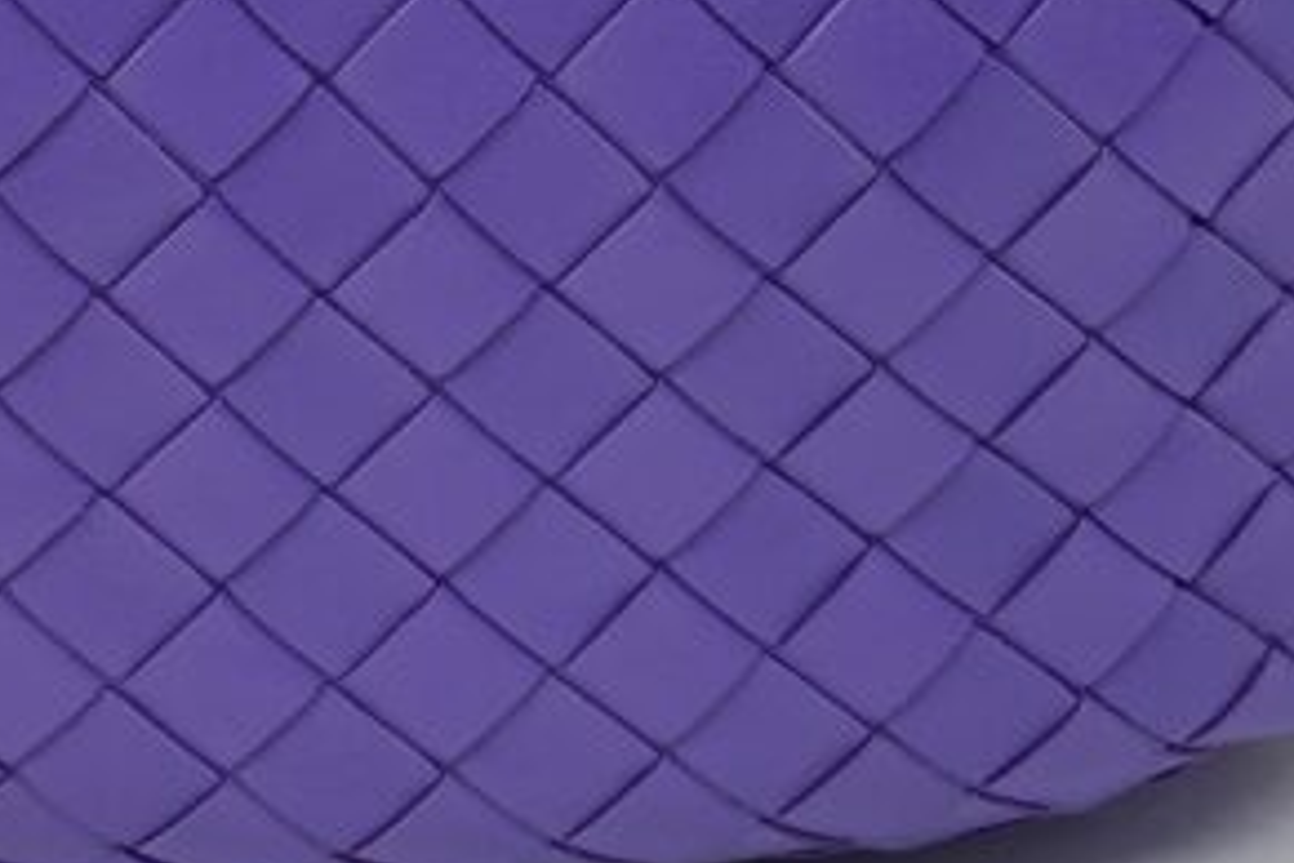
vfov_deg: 13.9
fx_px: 3414
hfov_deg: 21.3
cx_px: 302
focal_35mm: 95
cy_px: -245
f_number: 1.8
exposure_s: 1/100
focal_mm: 4.25
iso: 50
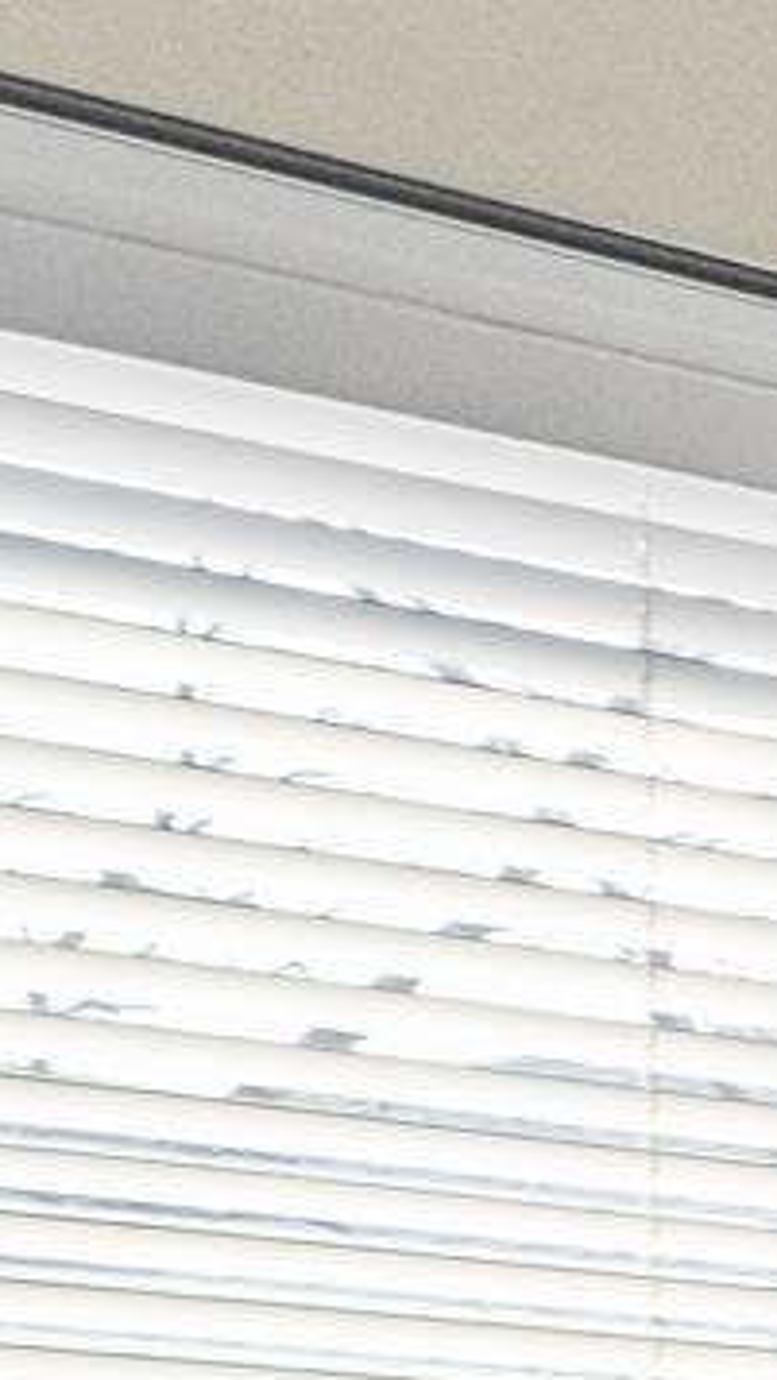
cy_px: 2387
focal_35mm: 110
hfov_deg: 5.3
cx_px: 4612
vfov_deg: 16.6
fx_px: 4026
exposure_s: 1/3
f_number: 8
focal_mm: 10
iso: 800
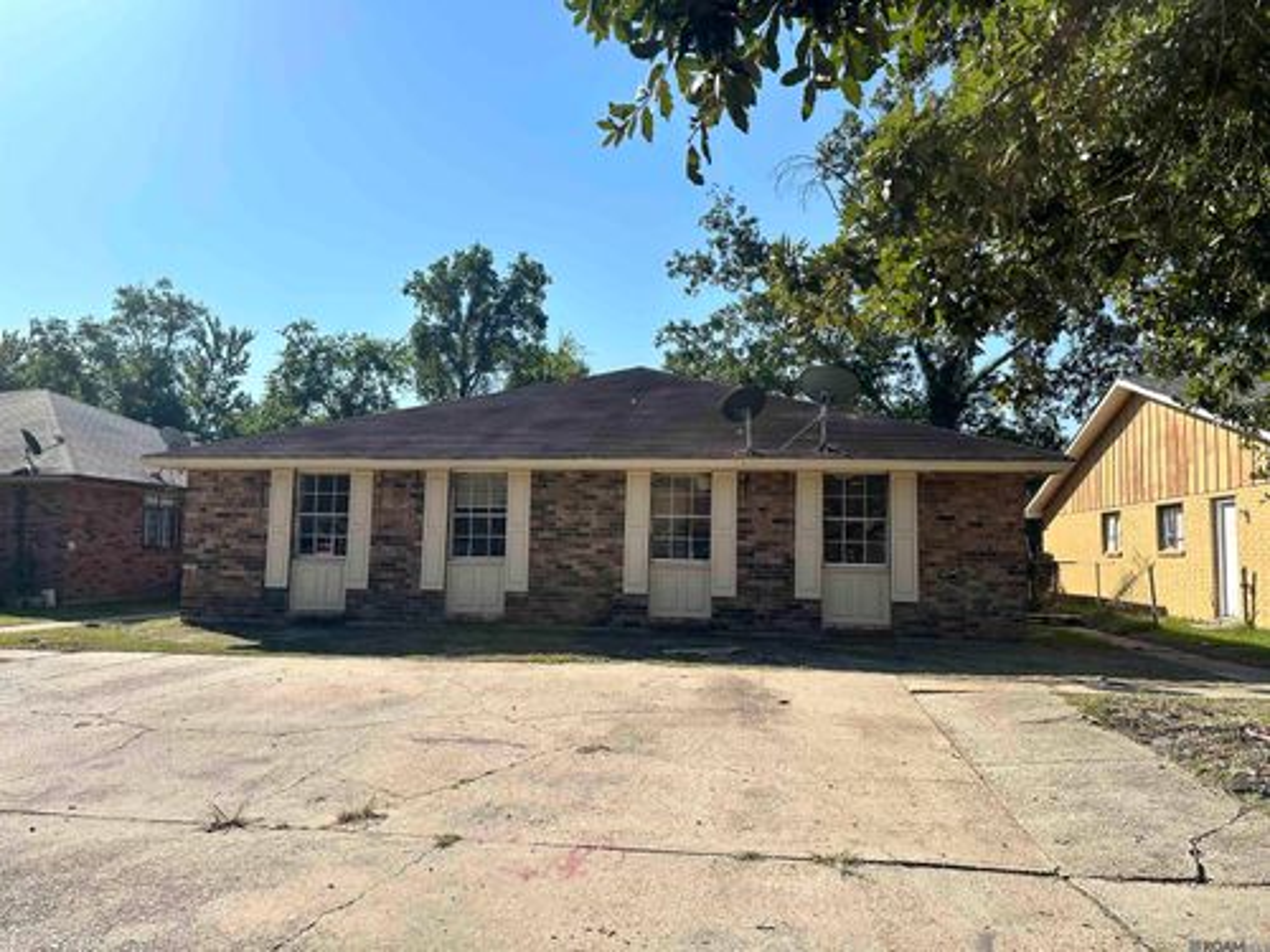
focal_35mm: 24
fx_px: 881
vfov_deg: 56.8
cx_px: 635
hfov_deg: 71.6
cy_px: 476
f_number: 1.78
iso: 80
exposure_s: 1/5263
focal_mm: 6.86
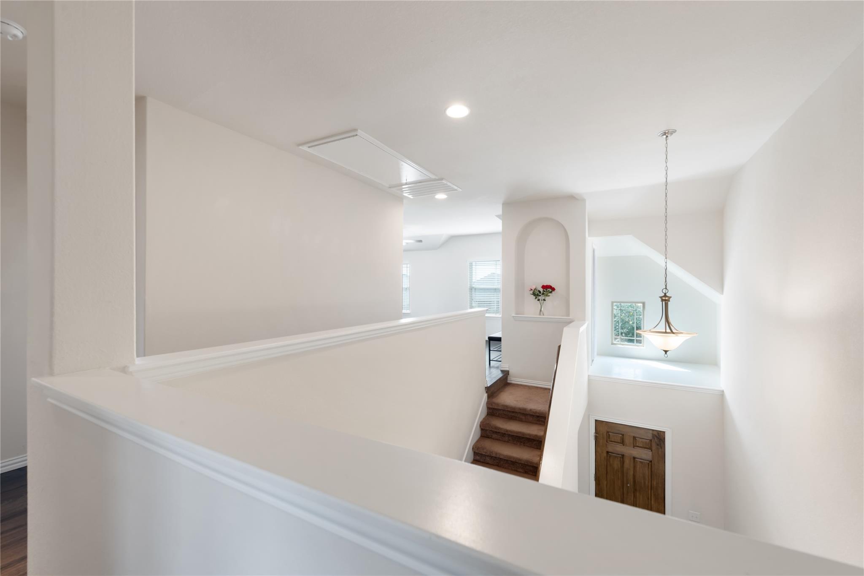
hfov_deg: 100.4
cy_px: 288
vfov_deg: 77.3
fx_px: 360
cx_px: 432
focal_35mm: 15
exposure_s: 1/4
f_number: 8
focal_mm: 15
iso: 400
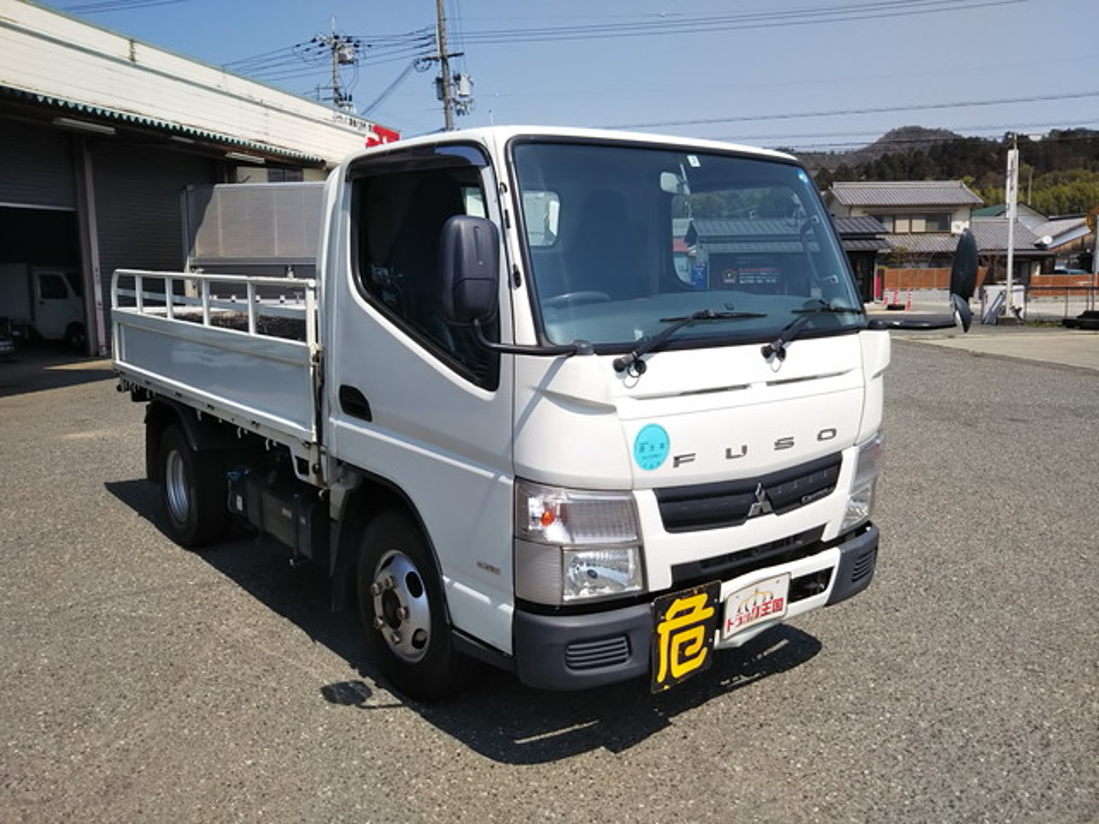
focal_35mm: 30
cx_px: 550
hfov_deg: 60.0
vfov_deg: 46.8
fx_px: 952
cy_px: 412
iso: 20
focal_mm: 4
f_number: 2.2
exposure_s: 1/1296
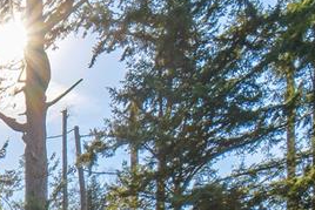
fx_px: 752
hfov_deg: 18.0
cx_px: -277
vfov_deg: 14.0
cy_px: 385
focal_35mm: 86
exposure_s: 1/15
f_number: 11
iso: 100
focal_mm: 15
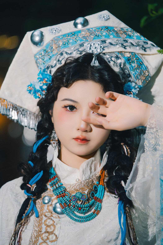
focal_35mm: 128
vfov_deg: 16.0
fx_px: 869
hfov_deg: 10.7
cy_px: 122
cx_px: 82
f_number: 2.8
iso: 125
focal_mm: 128
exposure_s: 1/125
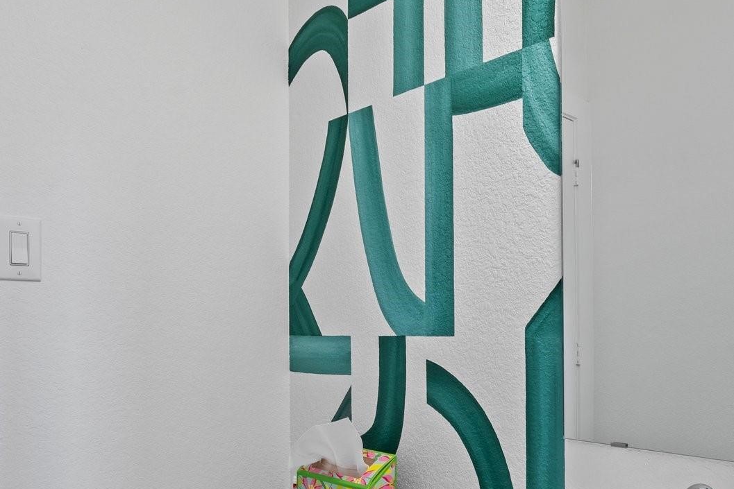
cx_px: 411
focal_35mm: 31
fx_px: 632
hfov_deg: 60.1
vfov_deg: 42.0
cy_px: 311
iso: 320
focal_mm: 16
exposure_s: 1/2.5
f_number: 9
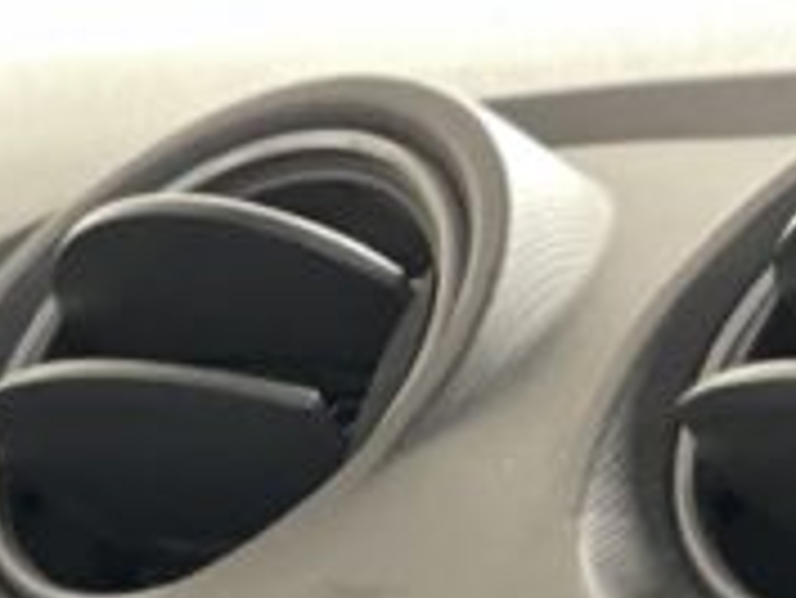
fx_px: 5408
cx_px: -22
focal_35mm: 235
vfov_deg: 6.1
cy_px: 1340
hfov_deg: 8.4
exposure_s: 1/15
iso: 500
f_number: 2
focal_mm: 6
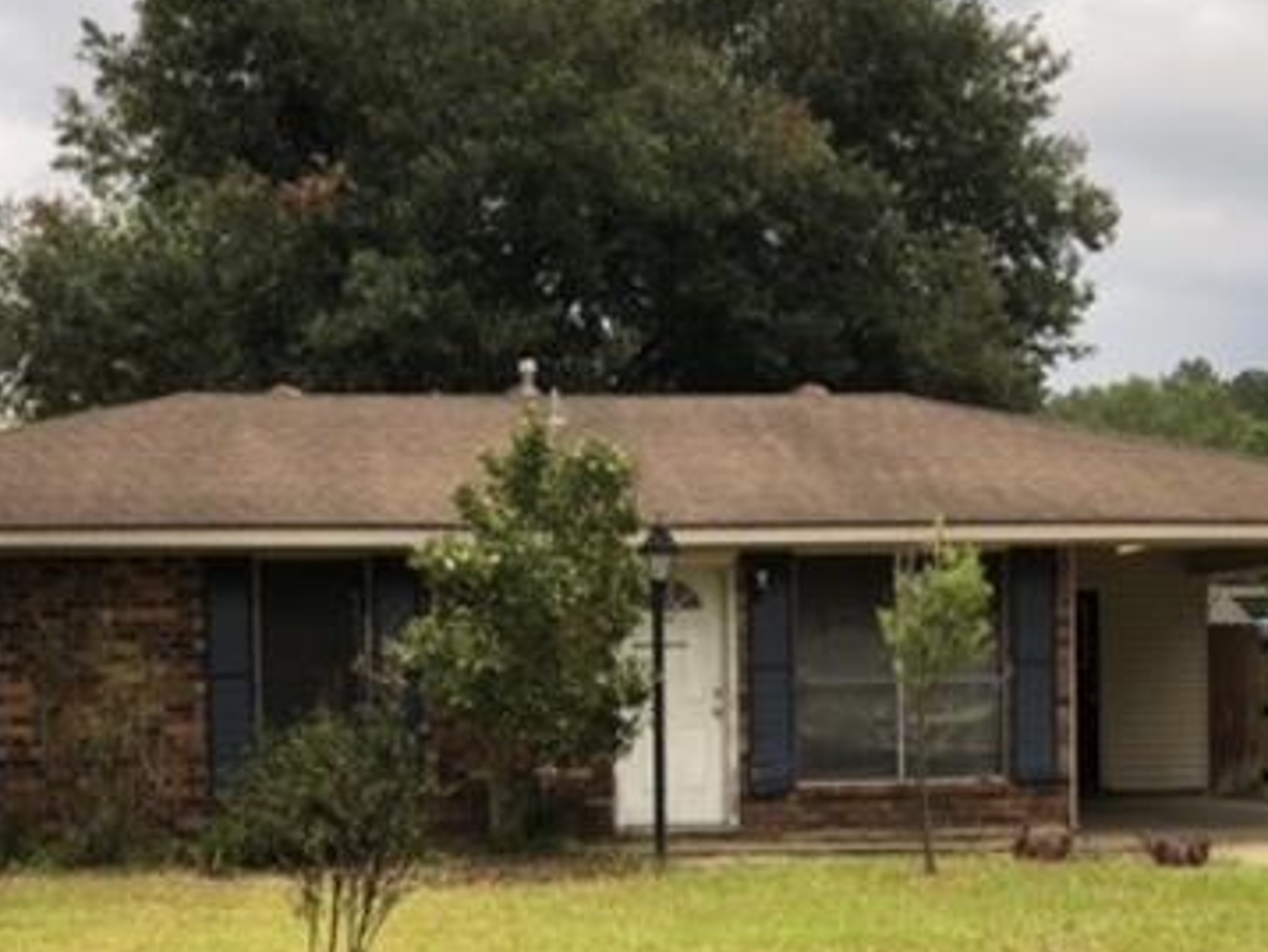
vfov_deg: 28.8
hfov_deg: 38.1
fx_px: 1833
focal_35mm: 50
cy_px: 683
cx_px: 556
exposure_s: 1/1473
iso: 25
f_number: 1.8
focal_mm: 4
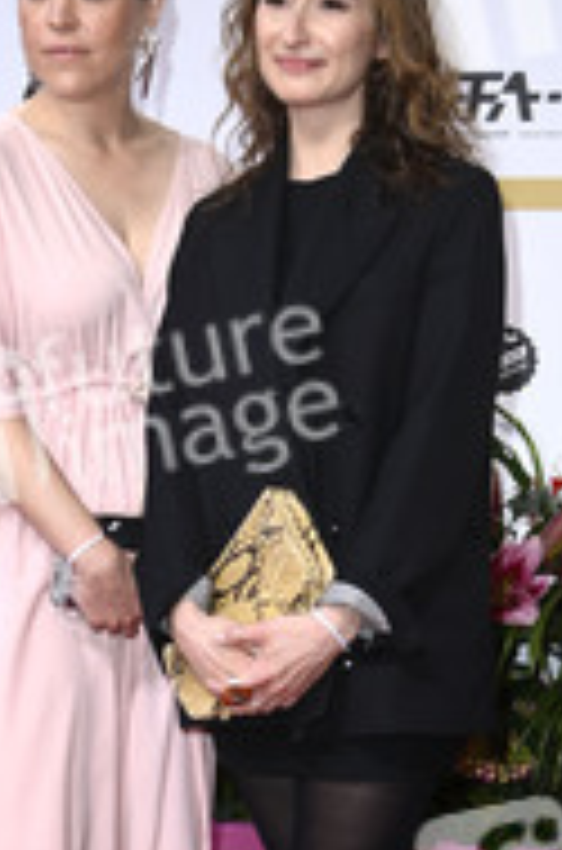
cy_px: 639
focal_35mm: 123
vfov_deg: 16.6
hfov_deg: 11.1
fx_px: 2896
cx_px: 238
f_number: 5.6
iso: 500
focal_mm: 58
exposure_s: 1/250
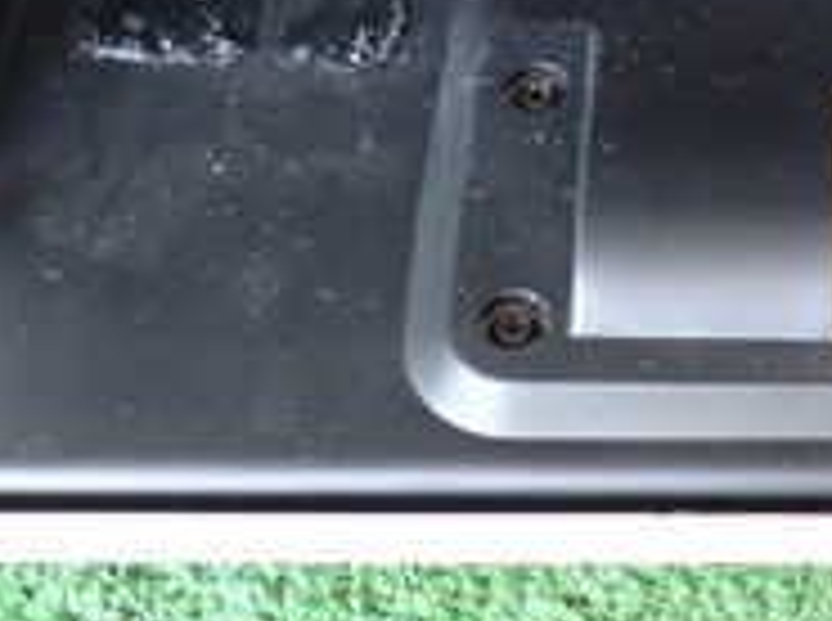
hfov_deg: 16.6
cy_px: -176
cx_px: 765
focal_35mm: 117
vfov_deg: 12.3
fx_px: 2807
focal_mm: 6.37
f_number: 2.5
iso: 800
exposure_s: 1/25
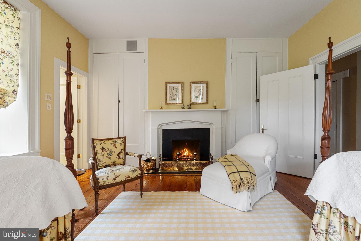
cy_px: 120
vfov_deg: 77.3
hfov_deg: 100.4
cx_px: 180
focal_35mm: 15
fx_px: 150
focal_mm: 10
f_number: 8
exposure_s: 1/1.25
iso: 800
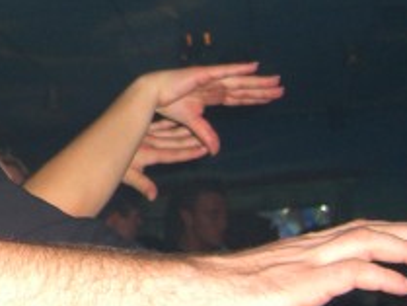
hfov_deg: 16.9
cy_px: 76
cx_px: -132
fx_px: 1282
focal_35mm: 109
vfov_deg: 13.5
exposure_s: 1/60
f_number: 2.8
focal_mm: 7.9
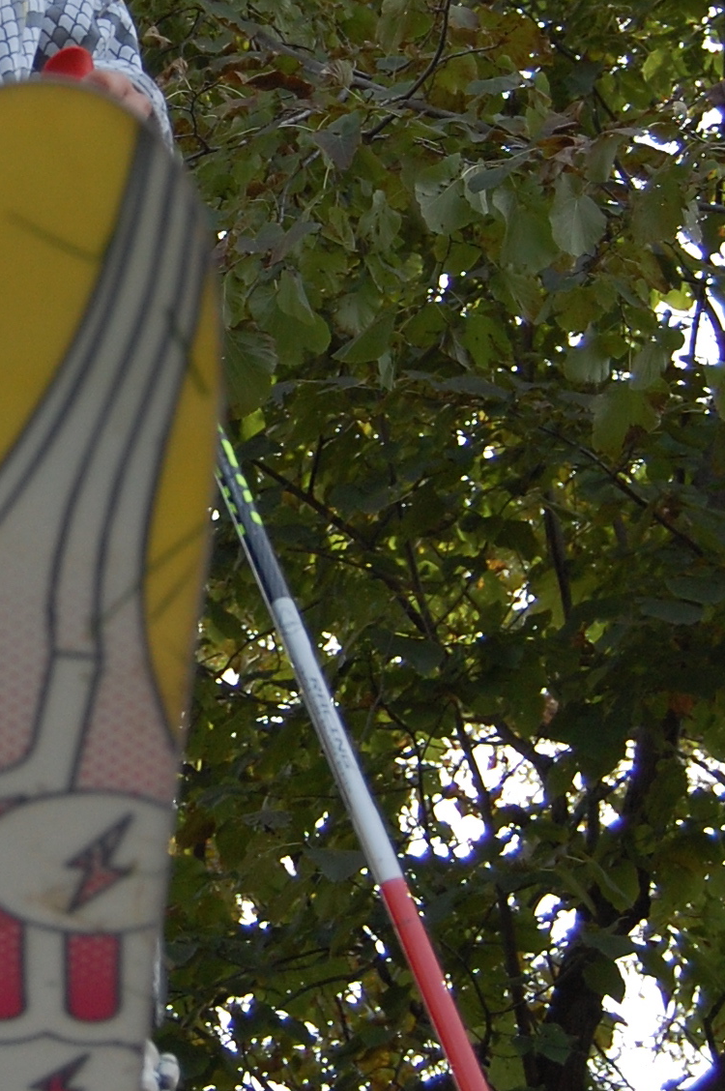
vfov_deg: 19.6
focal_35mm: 104
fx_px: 3147
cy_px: 311
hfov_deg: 12.9
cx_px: -72
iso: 400
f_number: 4.2
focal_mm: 26
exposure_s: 1/800
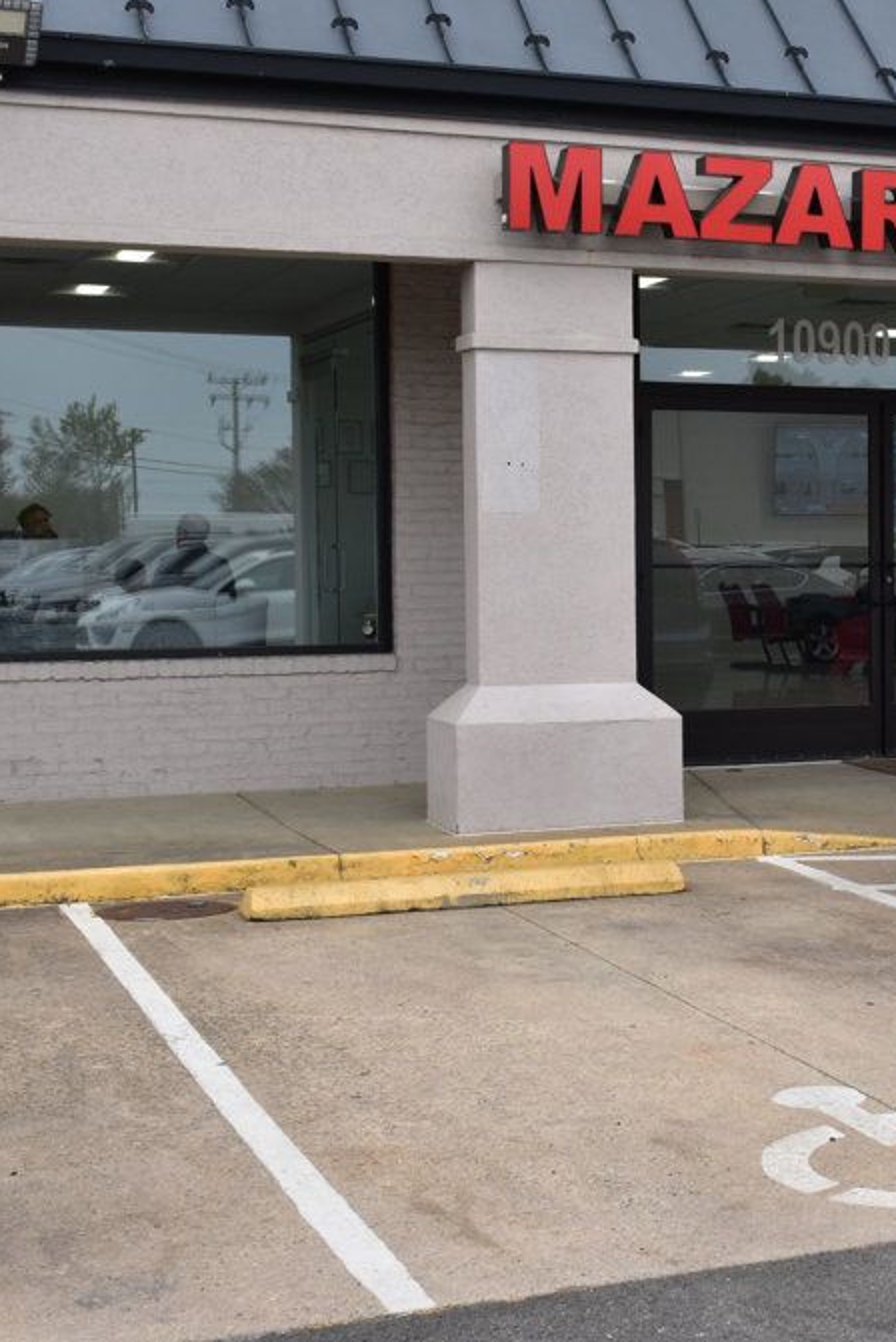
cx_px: 890
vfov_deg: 32.5
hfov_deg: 21.3
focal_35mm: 62
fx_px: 2303
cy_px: 662
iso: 400
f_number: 10
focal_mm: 27
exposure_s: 1/250
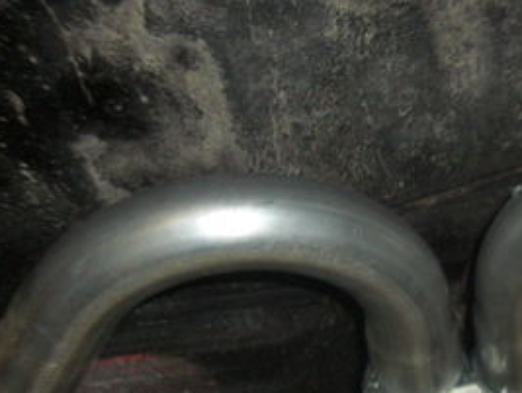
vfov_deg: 18.4
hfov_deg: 23.7
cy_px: 354
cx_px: 508
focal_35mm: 79
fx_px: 1193
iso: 200
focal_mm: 5.8
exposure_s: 1/30
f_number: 2.7
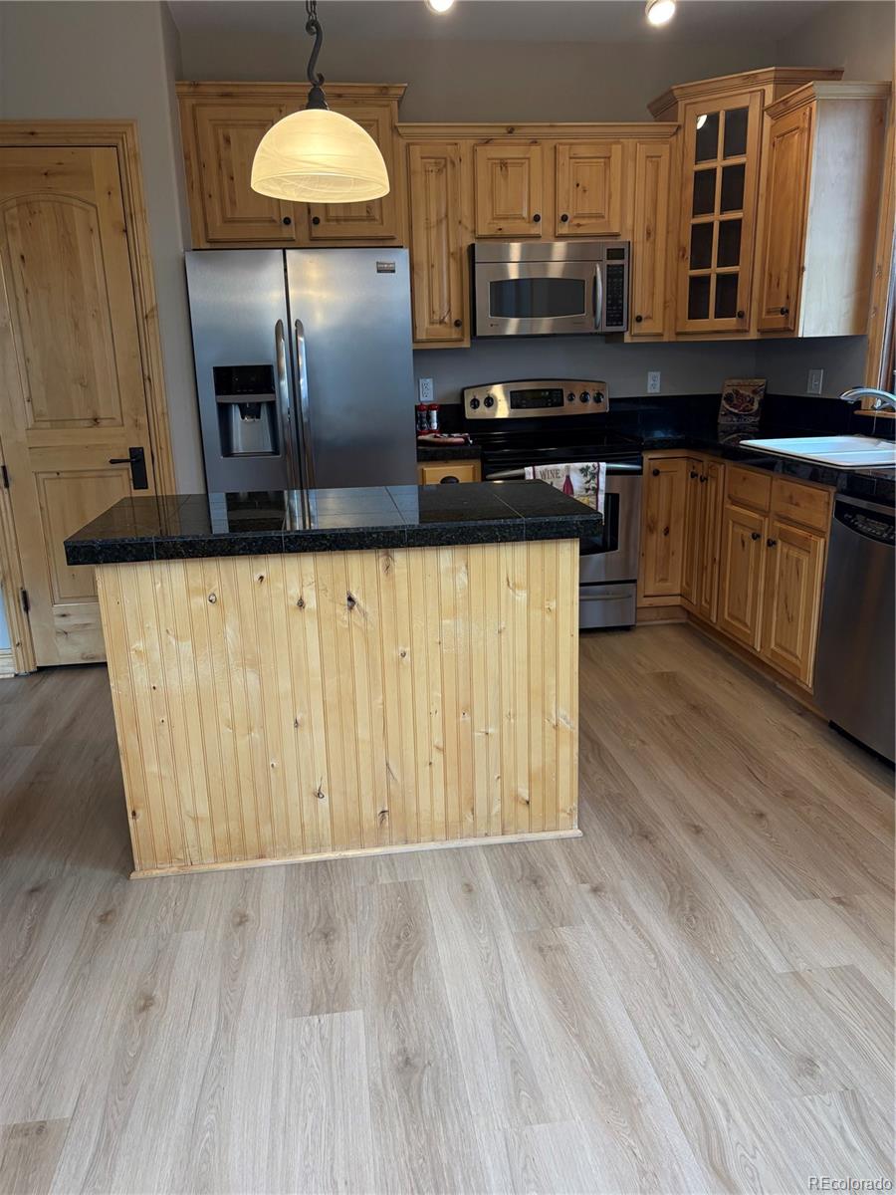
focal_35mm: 26
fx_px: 897
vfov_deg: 67.3
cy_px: 598
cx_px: 448
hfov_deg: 53.1
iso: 125
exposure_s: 1/126
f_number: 1.6
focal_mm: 5.96
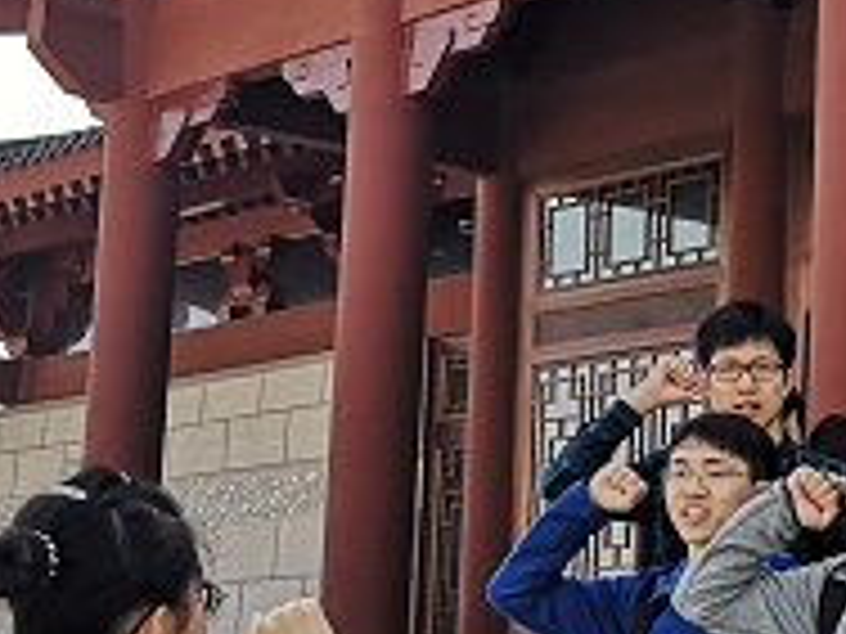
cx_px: 891
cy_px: 310
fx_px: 2811
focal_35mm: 115
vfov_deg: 12.9
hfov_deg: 16.7
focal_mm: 3.95
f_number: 1.8
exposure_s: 1/725
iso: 50
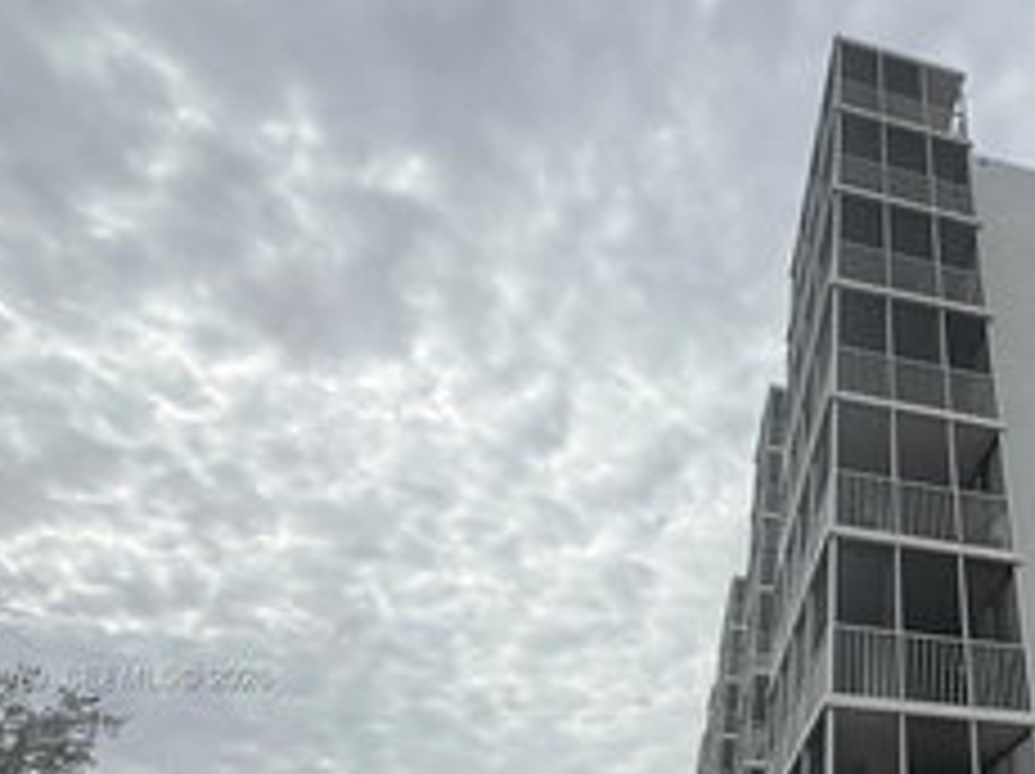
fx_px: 777
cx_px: 857
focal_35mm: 26
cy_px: 680
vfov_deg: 48.1
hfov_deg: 60.7
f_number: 2.2
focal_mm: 2.22
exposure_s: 1/4425
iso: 50
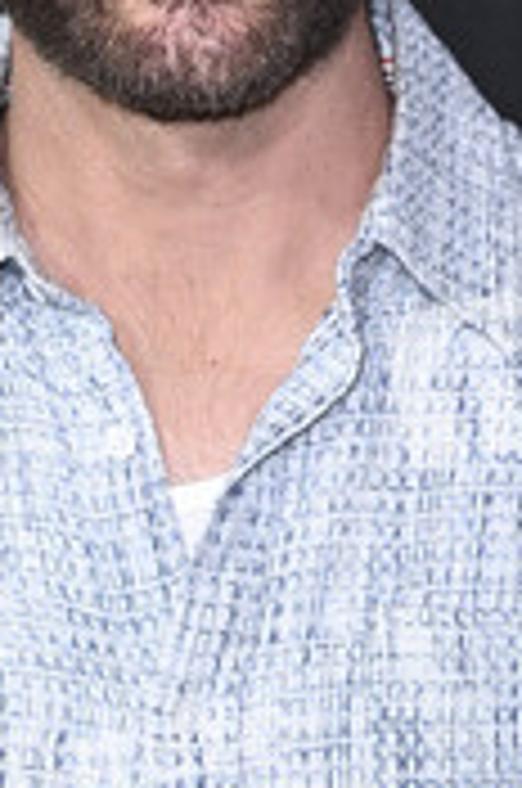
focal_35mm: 238
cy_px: 135
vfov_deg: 8.6
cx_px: 207
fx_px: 5197
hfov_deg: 5.7
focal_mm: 104
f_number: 5.6
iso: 1250
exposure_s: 1/200
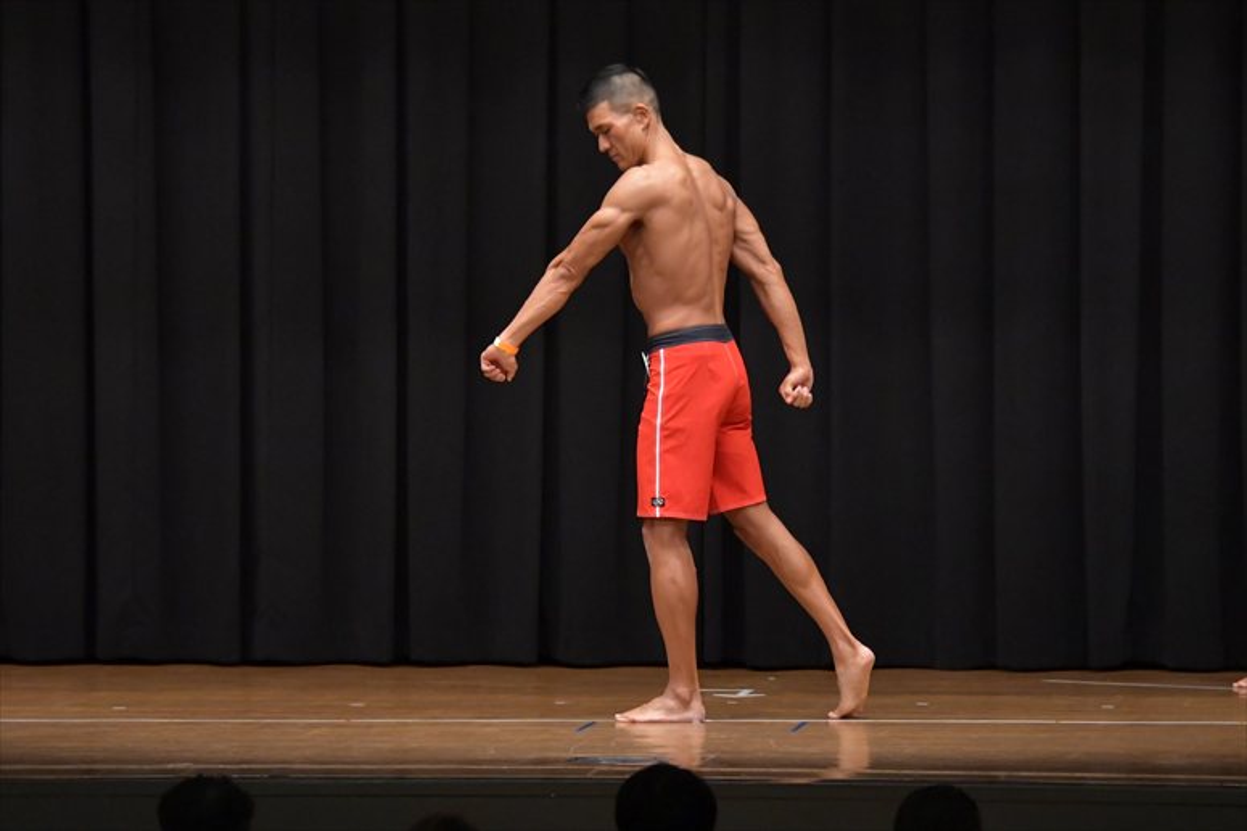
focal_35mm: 202
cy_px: 416
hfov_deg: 10.2
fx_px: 6994
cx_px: 624
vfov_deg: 6.8
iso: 6400
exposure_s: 1/400
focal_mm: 135
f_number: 5.6
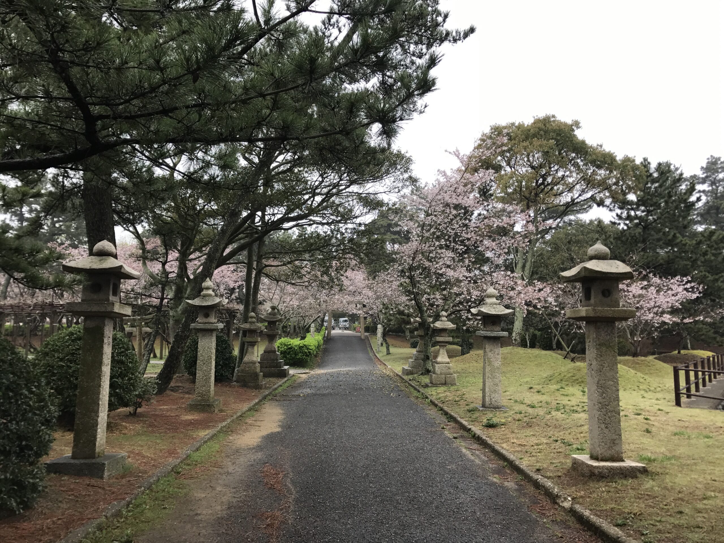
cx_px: 362
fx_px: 586
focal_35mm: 28
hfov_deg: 63.4
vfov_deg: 49.7
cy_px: 272
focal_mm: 3.99
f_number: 1.8
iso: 20
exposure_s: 1/766
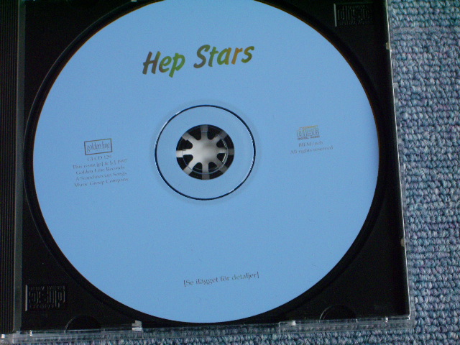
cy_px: 172
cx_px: 230
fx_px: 1422
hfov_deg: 18.4
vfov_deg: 13.8
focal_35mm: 107
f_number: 4.8
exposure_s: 1/30
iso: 320
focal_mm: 17.4
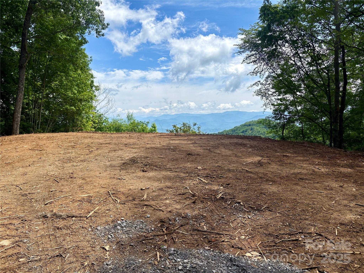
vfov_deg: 53.1
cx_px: 182
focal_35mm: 26
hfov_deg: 67.3
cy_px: 136
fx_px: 273
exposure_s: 1/2985
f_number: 1.6
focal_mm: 5.96
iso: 50
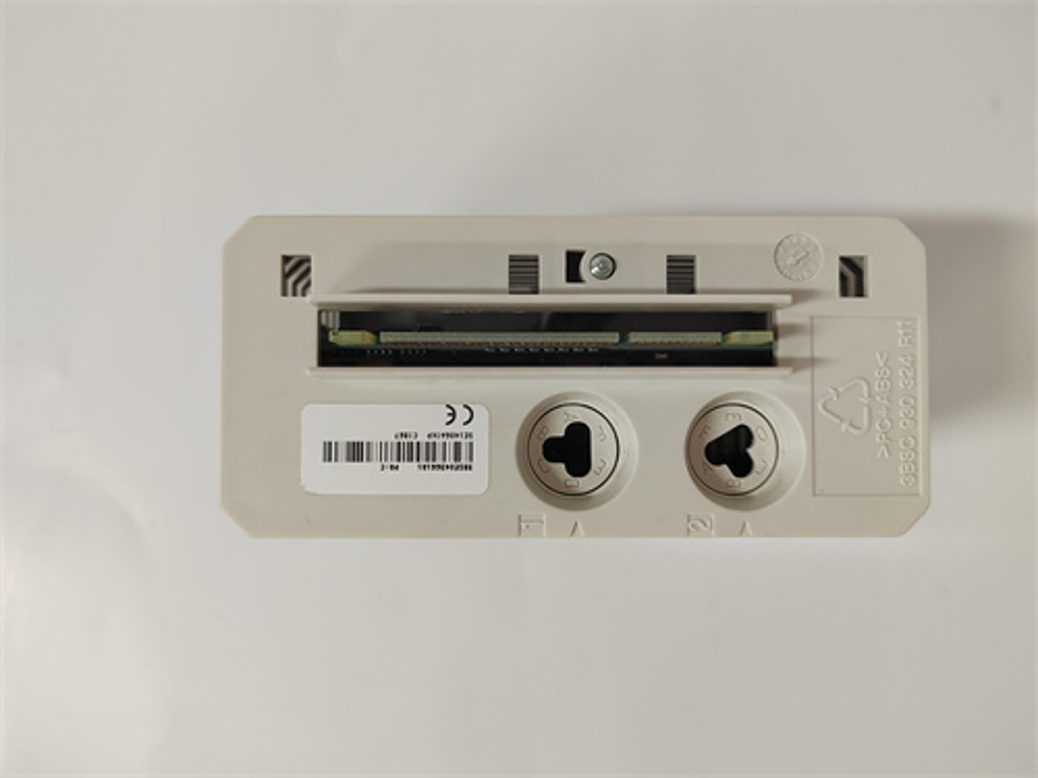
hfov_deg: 73.9
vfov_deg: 58.9
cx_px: 519
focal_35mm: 23
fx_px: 690
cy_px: 389
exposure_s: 1/120
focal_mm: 5.52
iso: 2772
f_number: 1.9
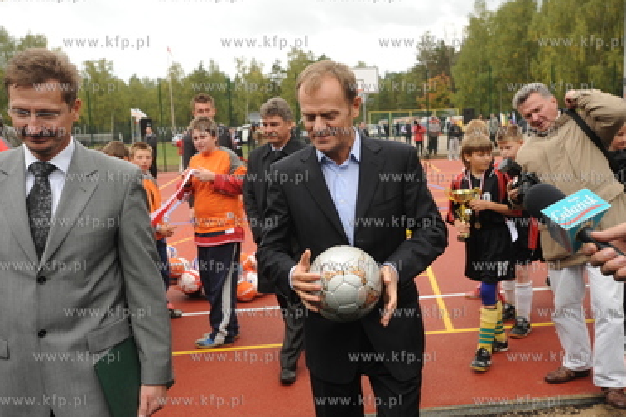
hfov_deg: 51.9
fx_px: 643
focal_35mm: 37
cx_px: 323
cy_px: 199
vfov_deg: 35.9
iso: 400
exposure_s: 1/320
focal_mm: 35
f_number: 5.6
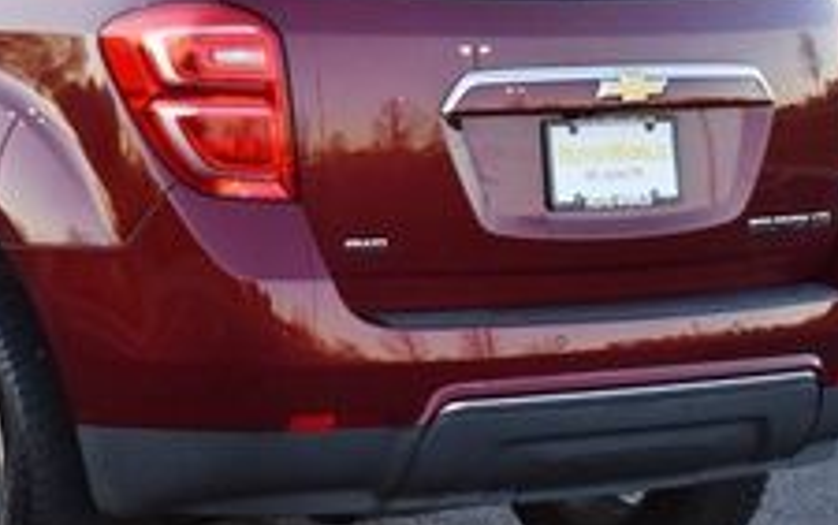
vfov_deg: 7.5
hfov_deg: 12.0
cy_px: -61
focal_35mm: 174
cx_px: 320
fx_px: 3977
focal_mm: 40
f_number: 4.8
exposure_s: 1/250
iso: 640
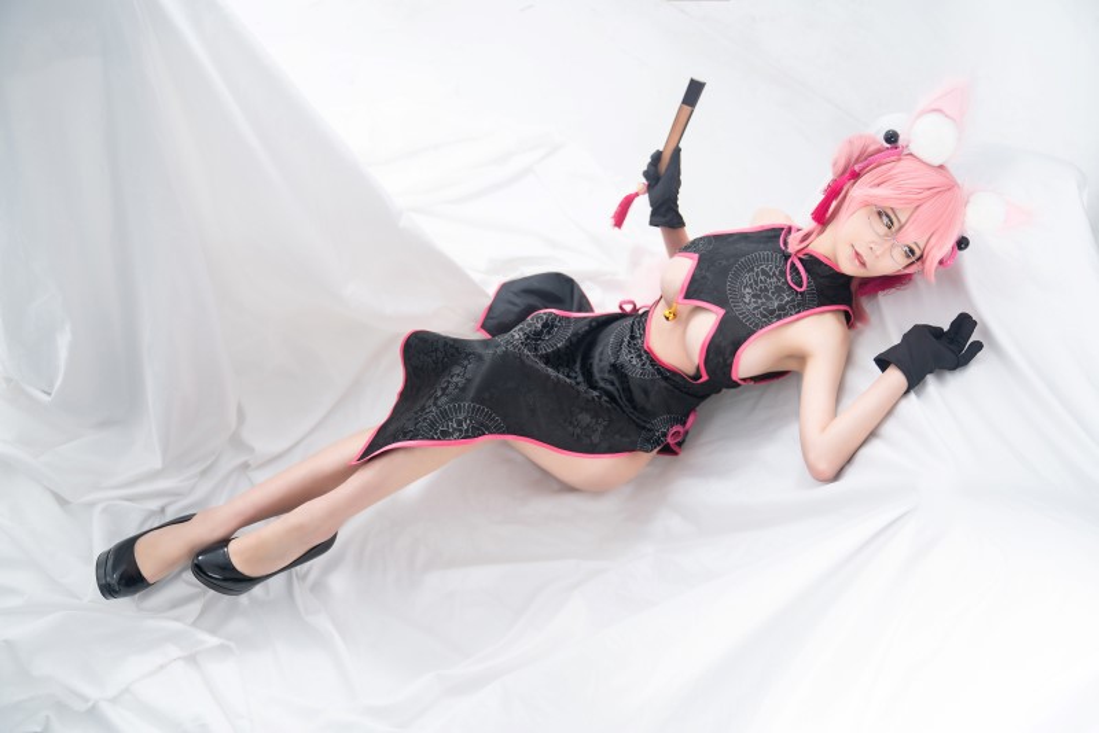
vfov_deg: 45.0
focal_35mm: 29
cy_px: 366
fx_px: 886
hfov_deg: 63.6
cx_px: 550
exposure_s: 1/160
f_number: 2.8
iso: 100
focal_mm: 29
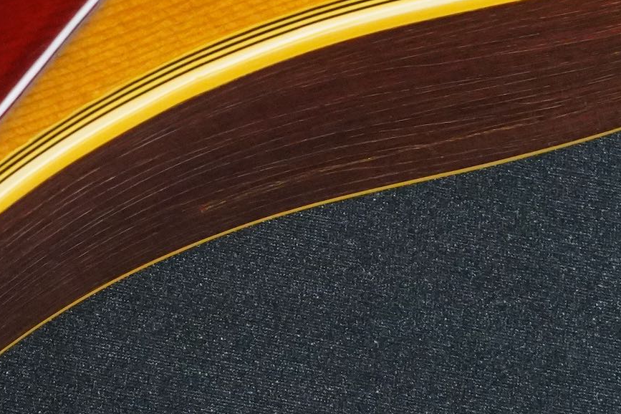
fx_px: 3135
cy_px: -265
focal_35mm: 182
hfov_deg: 11.2
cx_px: 24
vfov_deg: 7.4
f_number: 11
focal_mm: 35
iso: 3200
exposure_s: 1/60
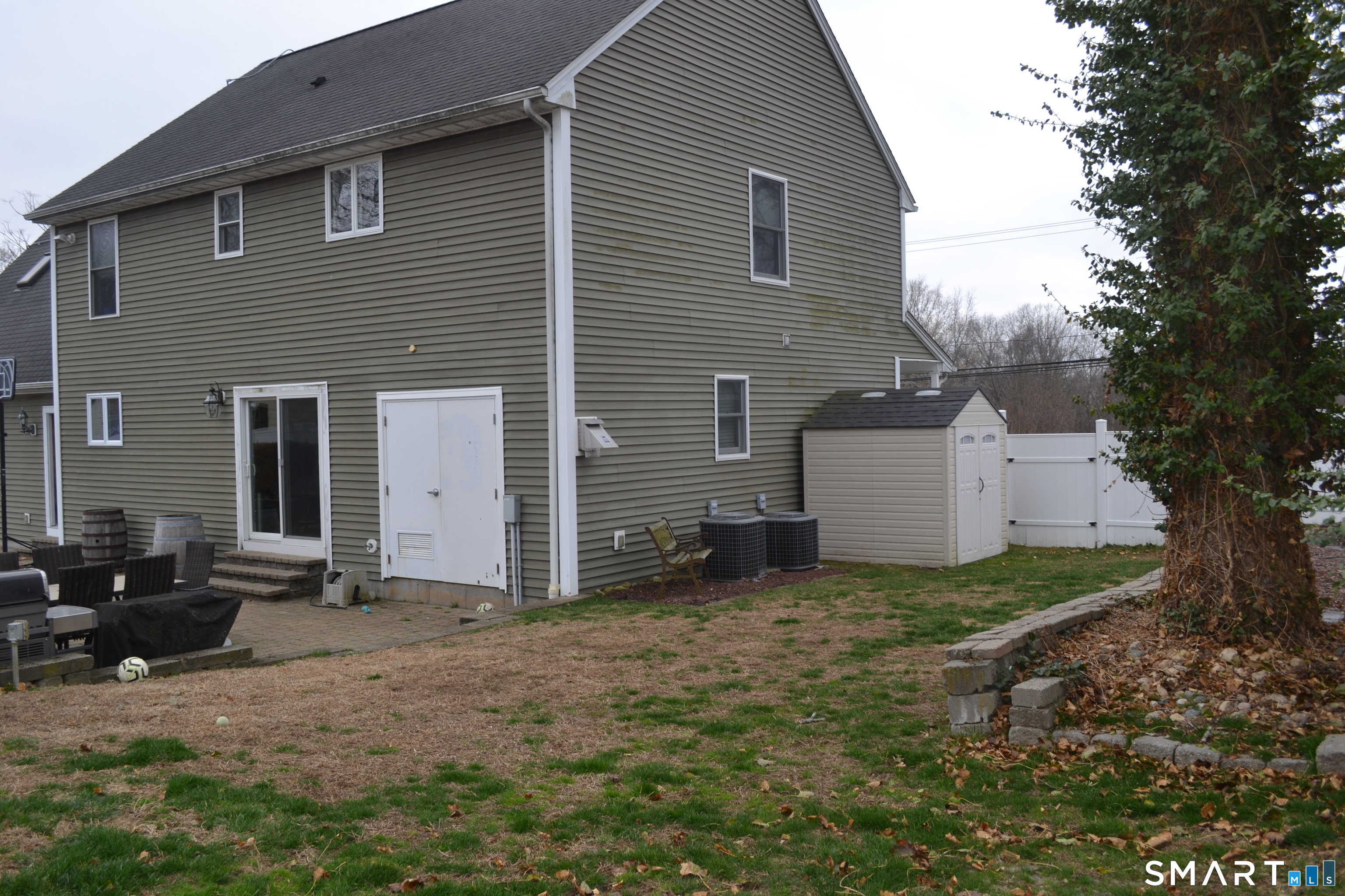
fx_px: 1121
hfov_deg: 61.9
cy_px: 448
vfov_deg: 43.6
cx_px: 672
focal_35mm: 30
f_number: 6.3
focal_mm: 20
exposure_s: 1/200
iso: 100
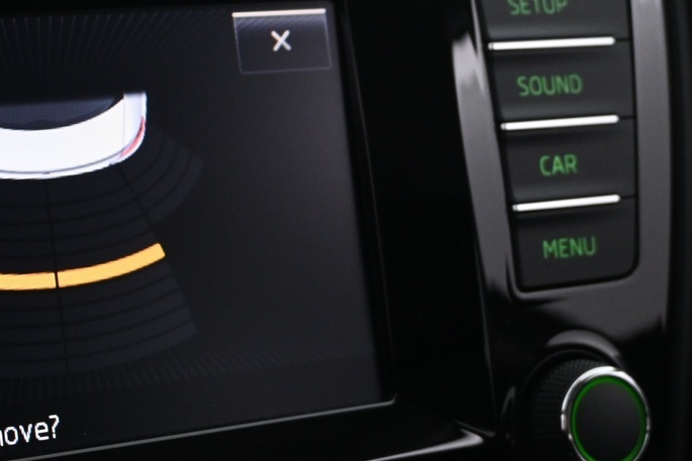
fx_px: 1534
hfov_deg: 24.5
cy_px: 255
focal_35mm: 80
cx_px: 34
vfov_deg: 17.1
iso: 1600
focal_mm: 22.5
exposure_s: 1/15
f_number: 4
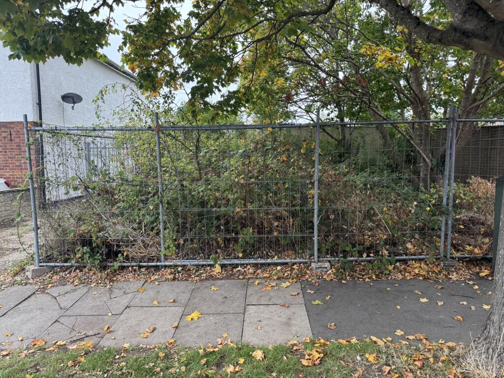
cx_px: 252
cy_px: 189
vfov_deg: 56.8
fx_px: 349
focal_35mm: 24
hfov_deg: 71.6
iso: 200
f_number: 1.78
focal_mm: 6.76
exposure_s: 1/75
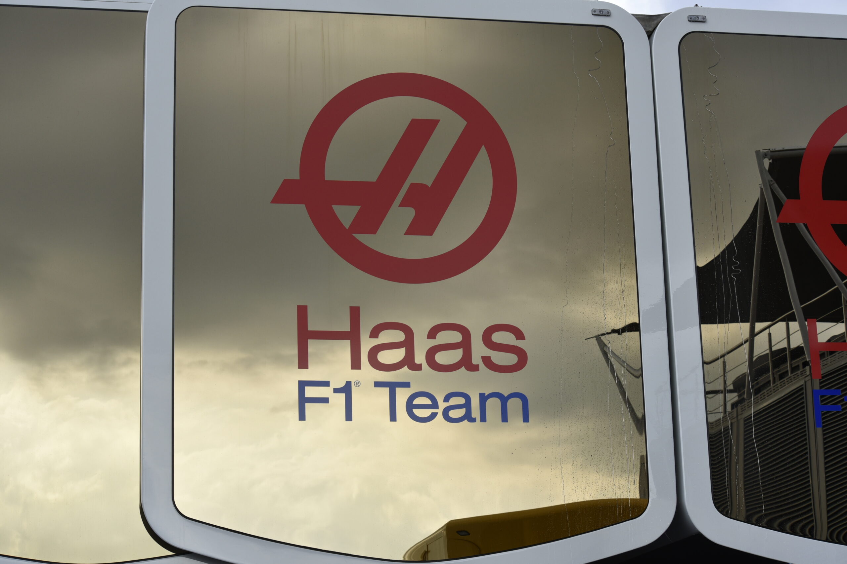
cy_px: 282
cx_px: 424
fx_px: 1882
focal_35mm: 80
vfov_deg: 17.1
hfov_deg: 25.4
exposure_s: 1/640
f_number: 13
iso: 500
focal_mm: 80
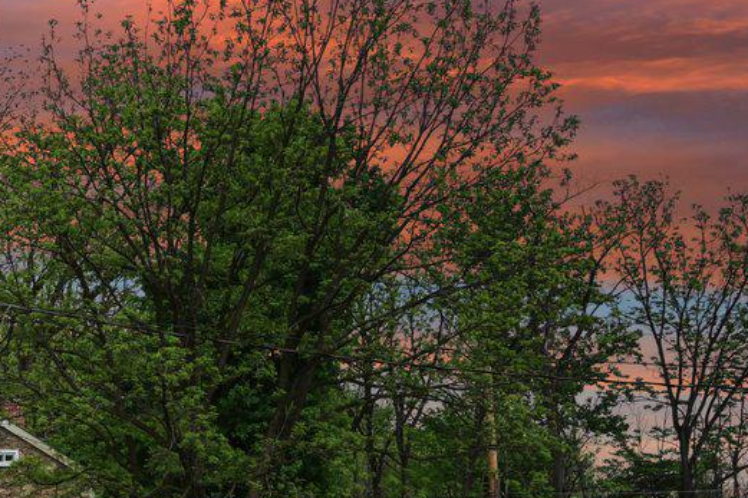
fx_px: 2451
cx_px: -640
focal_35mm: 118
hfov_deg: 14.9
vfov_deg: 11.5
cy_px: 460
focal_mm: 30
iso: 400
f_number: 8
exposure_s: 1/160
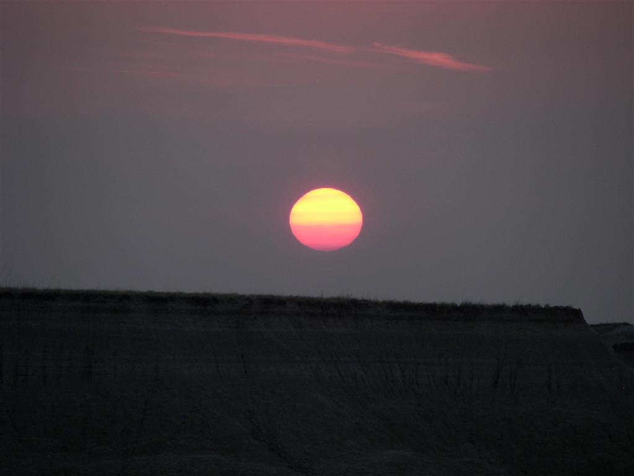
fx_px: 7857
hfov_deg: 4.6
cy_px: 238
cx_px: 317
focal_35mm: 429
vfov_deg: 3.5
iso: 80
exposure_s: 1/200
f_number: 3.6
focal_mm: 71.6
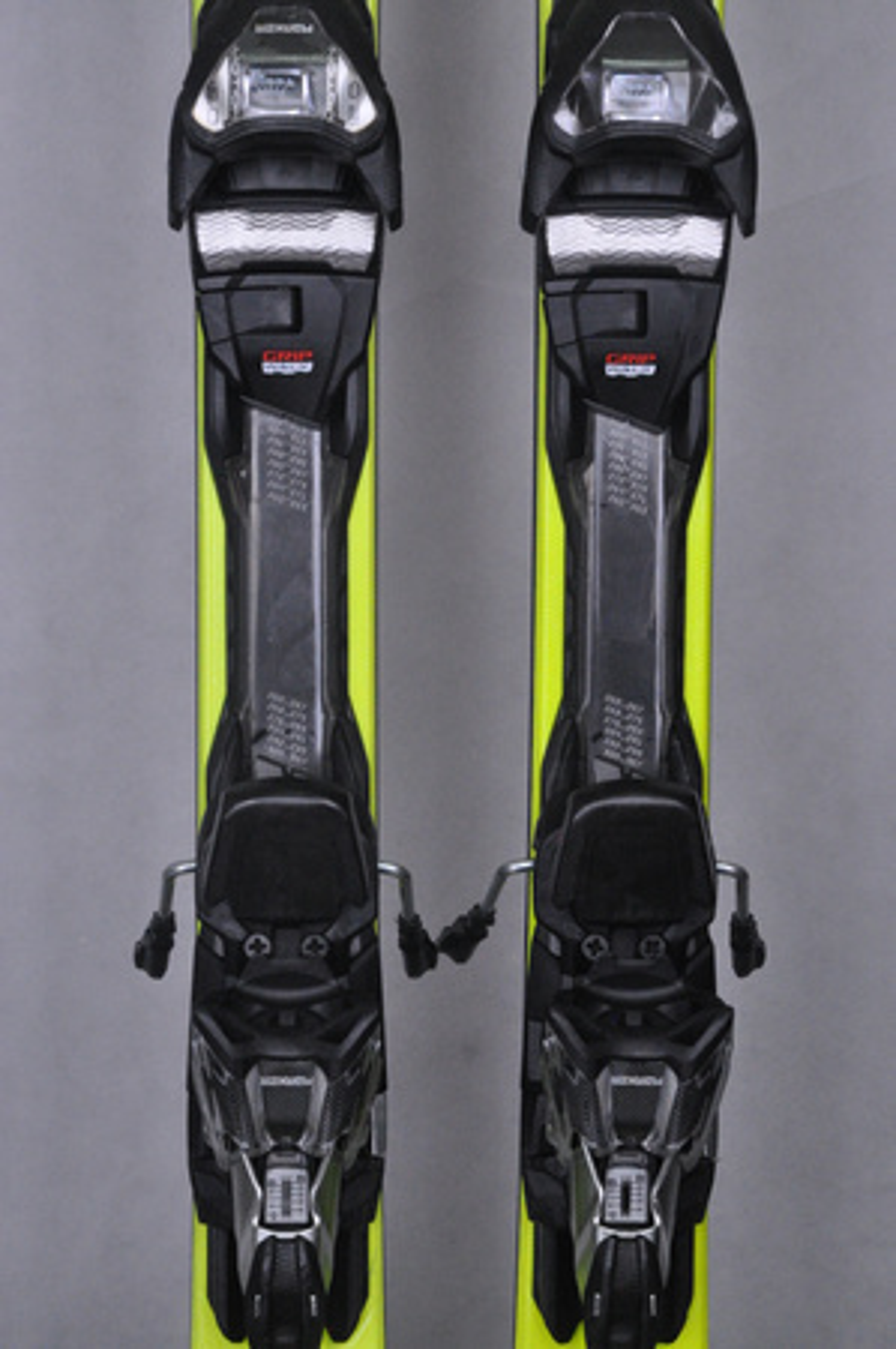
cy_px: 674
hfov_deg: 12.2
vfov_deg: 18.2
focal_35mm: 112
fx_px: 4209
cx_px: 448
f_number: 9.5
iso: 3200
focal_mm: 75
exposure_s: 1/125
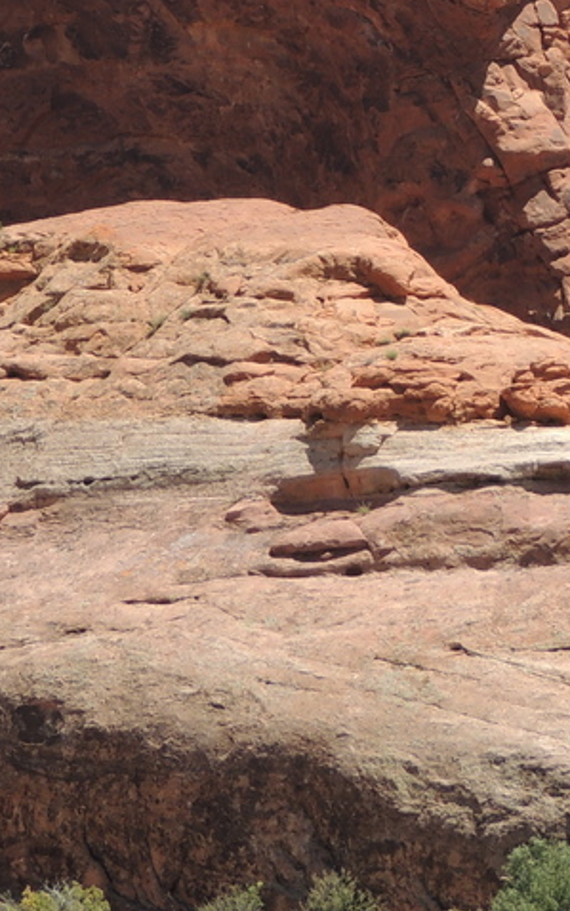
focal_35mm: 284
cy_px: 57
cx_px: 355
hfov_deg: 4.6
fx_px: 7055
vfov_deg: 7.4
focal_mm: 17.8
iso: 100
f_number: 4.1
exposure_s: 1/500
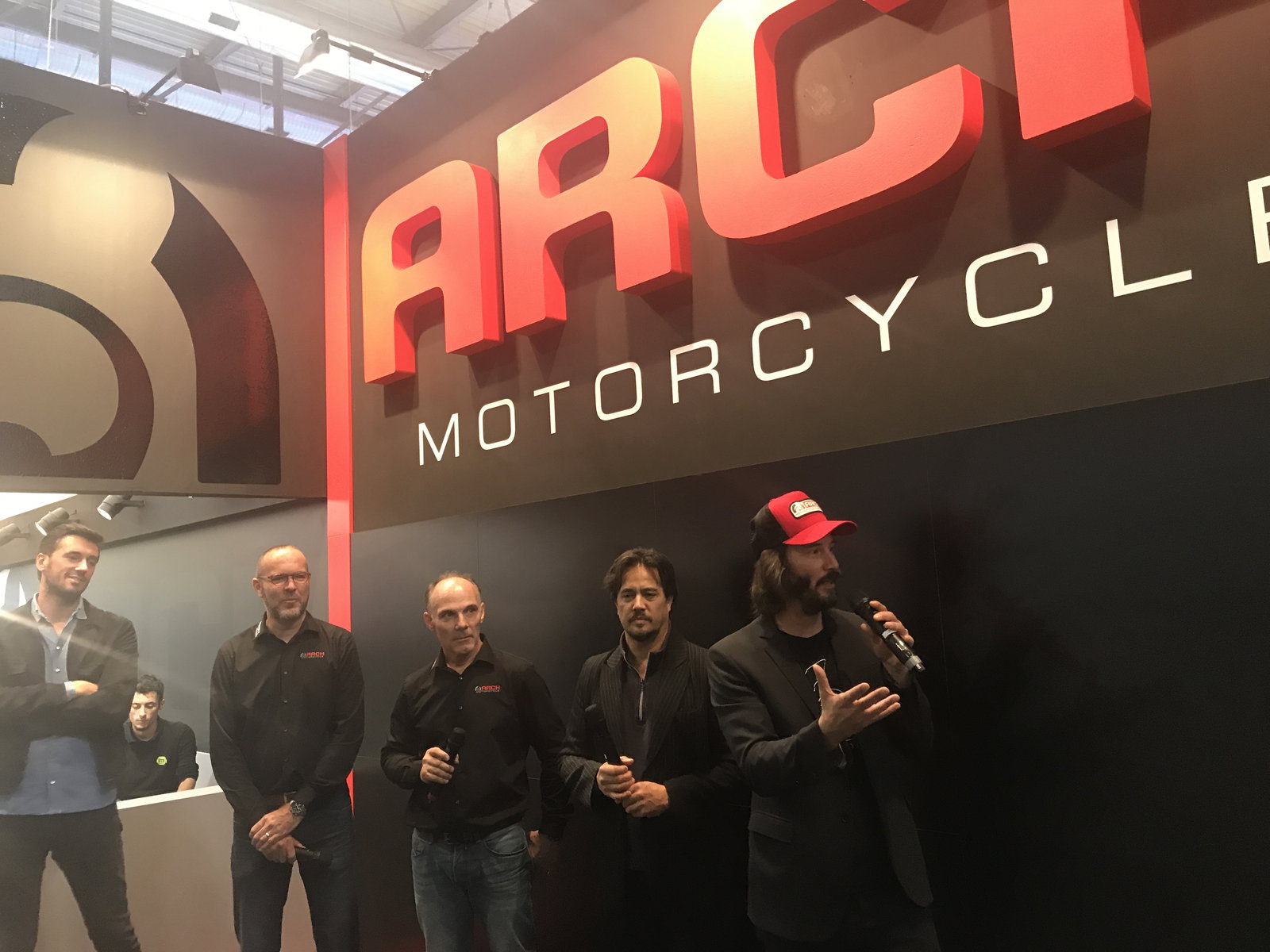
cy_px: 476
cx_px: 635
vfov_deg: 49.7
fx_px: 1027
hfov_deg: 63.4
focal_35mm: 28
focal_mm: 3.99
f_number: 1.8
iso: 80
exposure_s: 1/17
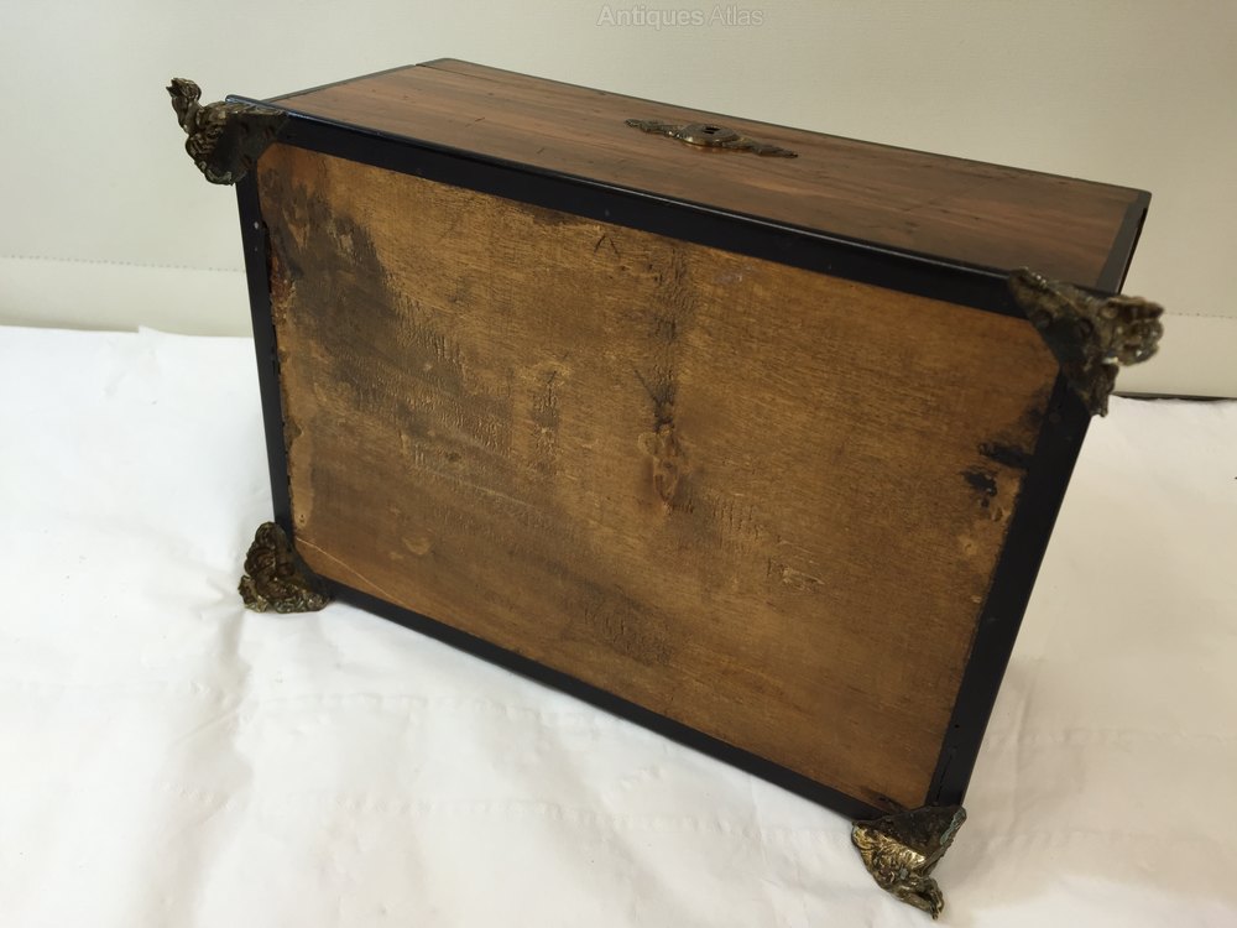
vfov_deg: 48.2
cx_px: 618
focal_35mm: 29
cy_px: 464
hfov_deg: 61.7
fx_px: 1036
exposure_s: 1/50
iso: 32
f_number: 2.2
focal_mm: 4.15
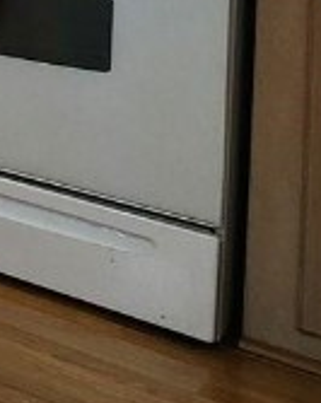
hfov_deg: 8.8
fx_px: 929
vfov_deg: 20.6
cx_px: -888
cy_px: -215
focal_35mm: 78
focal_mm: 2.2
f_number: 2.2
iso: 100
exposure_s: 1/60
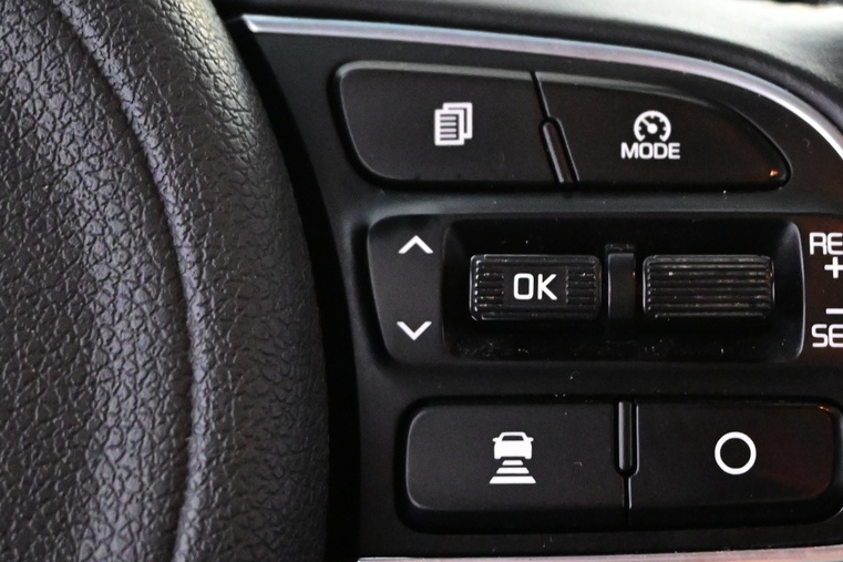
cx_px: 558
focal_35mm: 85
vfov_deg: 16.1
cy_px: 248
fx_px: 1980
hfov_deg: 23.9
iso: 5600
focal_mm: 26.5
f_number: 4.5
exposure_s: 1/40
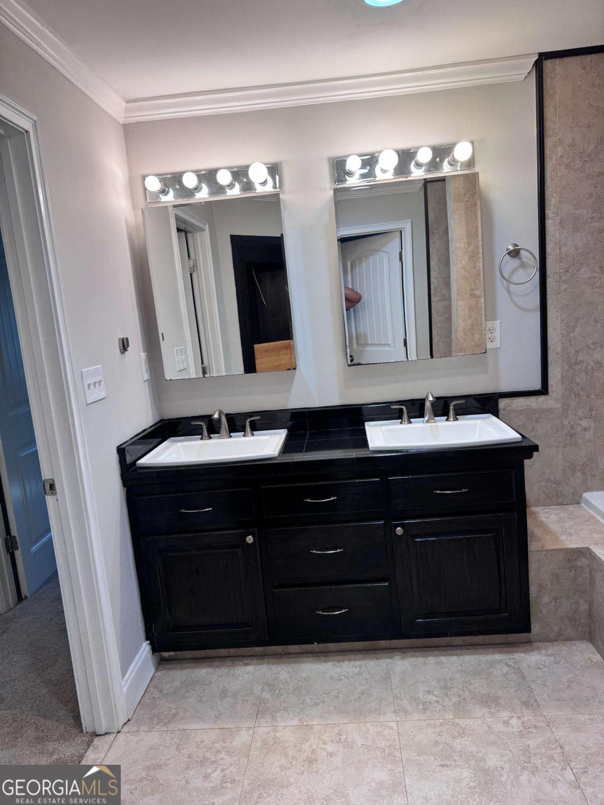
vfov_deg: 71.6
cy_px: 402
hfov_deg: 56.8
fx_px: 558
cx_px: 302
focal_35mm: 24
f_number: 1.78
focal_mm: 6.76
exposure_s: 1/120
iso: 64
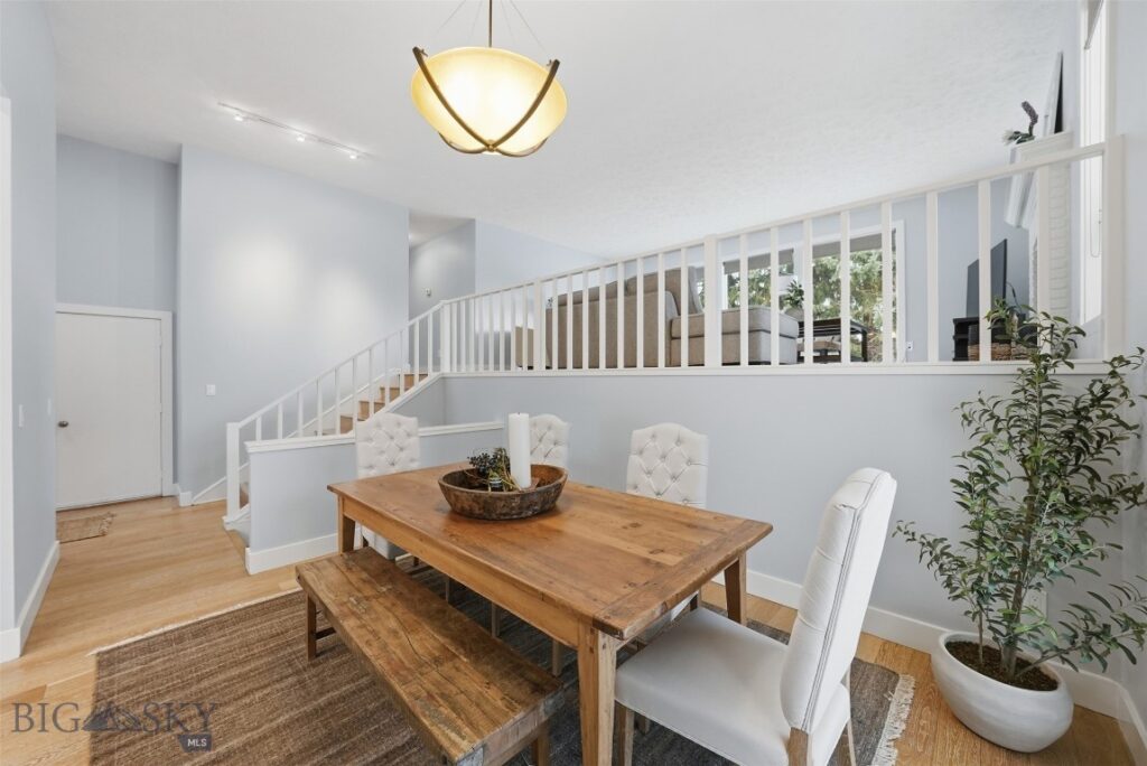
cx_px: 574
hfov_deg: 108.3
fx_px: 414
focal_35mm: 13
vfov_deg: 85.5
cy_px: 383
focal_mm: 13
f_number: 7.1
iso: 1250
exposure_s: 1/200
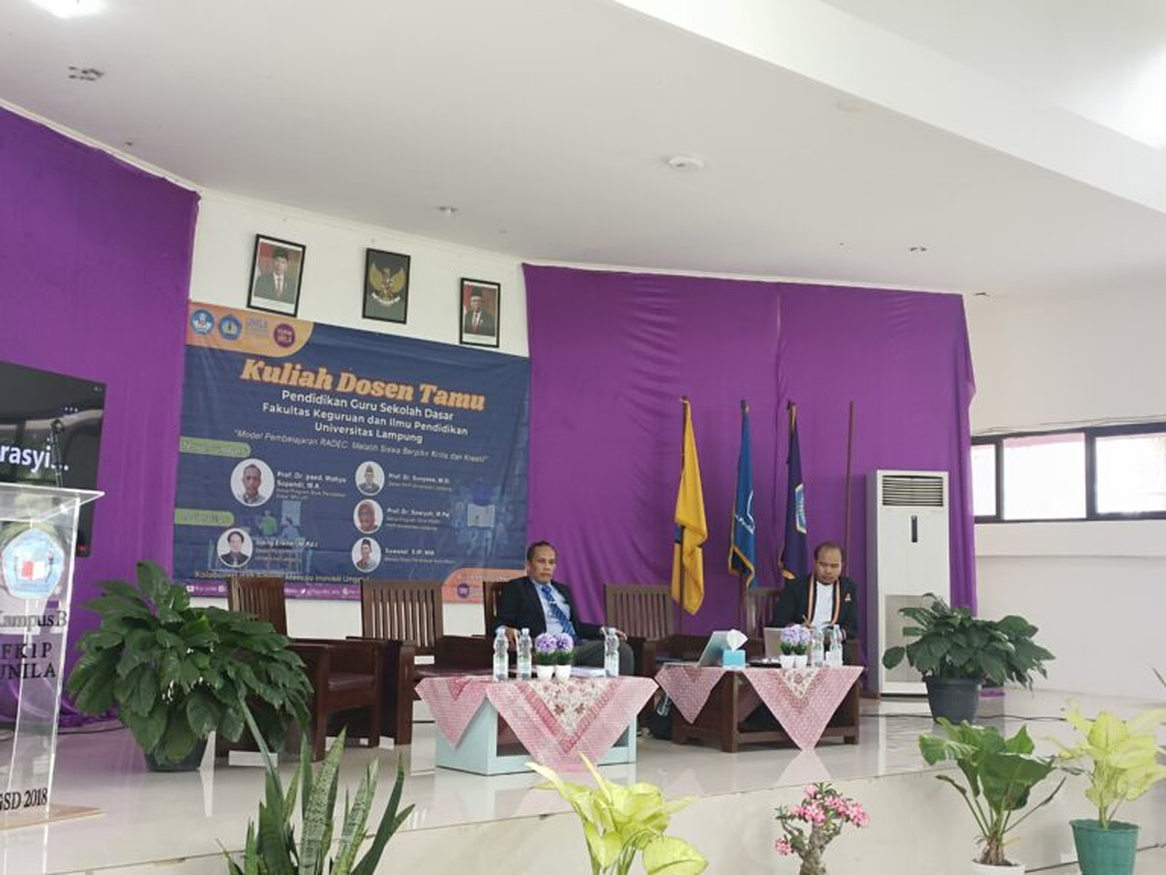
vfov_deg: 36.0
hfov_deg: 46.8
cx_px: 583
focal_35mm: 40
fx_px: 1347
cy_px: 438
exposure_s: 1/50
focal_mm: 4.74
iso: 1054
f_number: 1.79
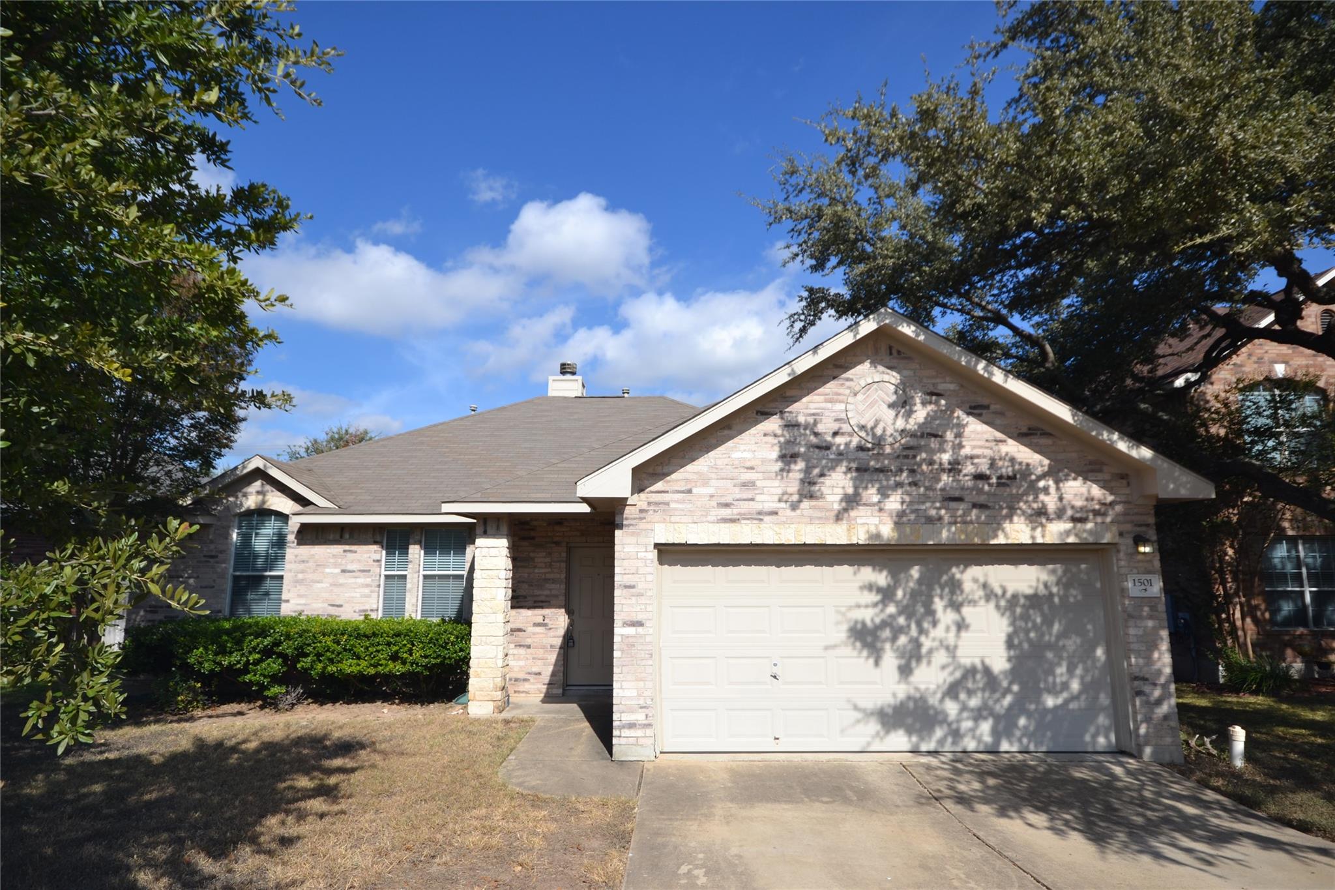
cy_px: 445
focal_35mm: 18
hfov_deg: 90.0
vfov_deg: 67.4
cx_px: 668
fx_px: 667
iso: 100
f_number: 8
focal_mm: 12
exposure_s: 1/250
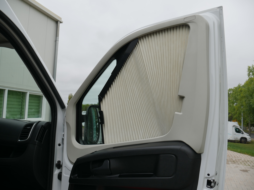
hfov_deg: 59.9
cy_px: 95
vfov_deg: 46.8
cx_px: 127
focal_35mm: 30
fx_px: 220
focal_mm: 15
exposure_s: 1/200
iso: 200
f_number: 5
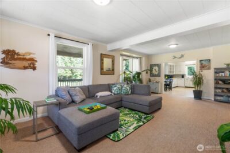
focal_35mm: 16
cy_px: 76
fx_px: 102
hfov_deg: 96.7
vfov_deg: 73.8
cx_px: 115
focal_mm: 16
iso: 1000
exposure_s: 1/2.5
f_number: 9
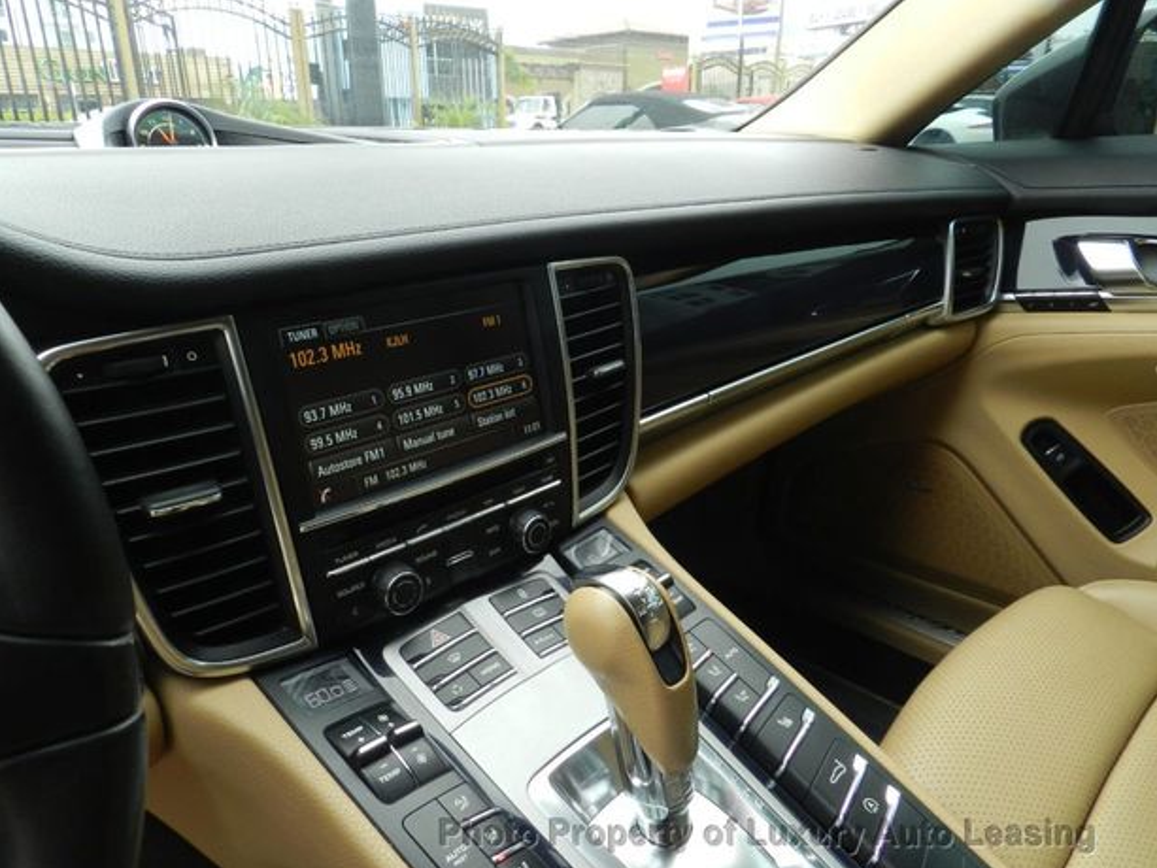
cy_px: 421
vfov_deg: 56.8
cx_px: 555
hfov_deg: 71.6
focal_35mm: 24
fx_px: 802
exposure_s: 1/80
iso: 160
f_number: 5
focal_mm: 4
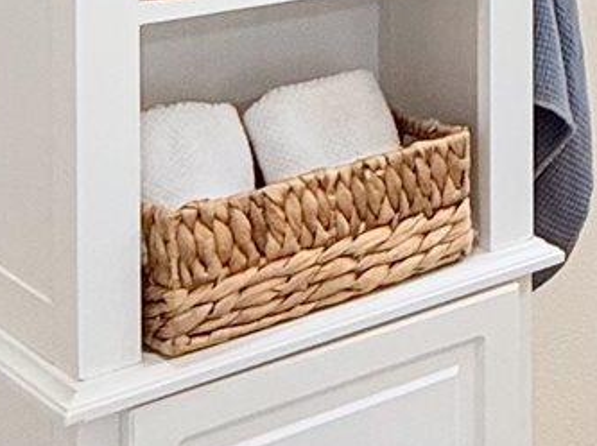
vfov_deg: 13.9
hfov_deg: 17.2
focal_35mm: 97
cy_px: -306
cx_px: 1013
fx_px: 1671
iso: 80
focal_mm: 2.22
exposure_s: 1/120
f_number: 2.2
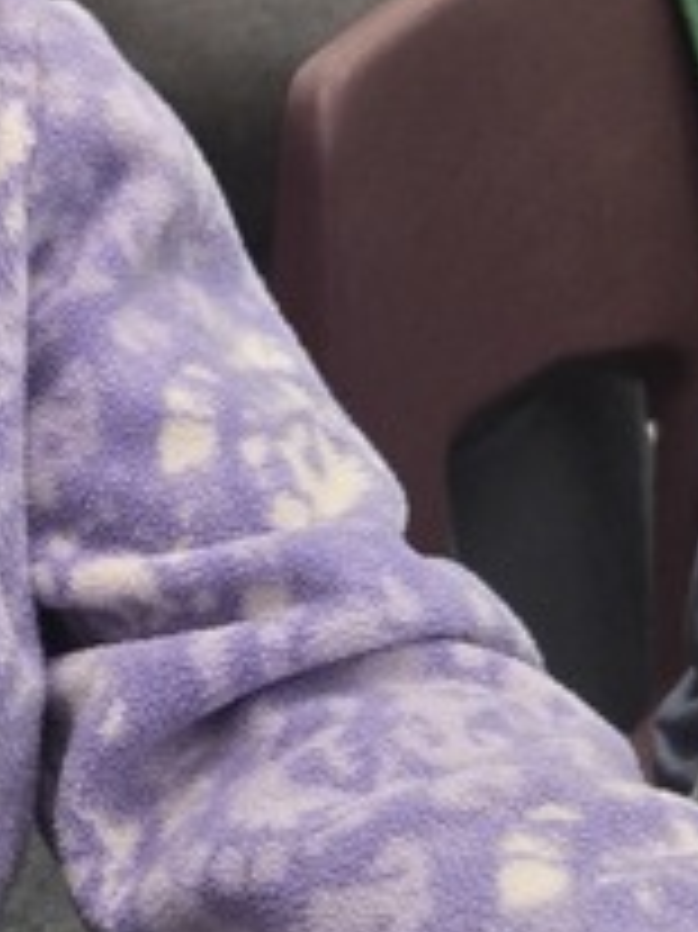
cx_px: -459
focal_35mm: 114
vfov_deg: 17.2
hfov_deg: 12.2
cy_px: 666
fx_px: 3068
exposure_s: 1/120
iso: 500
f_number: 1.8
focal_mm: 5.4
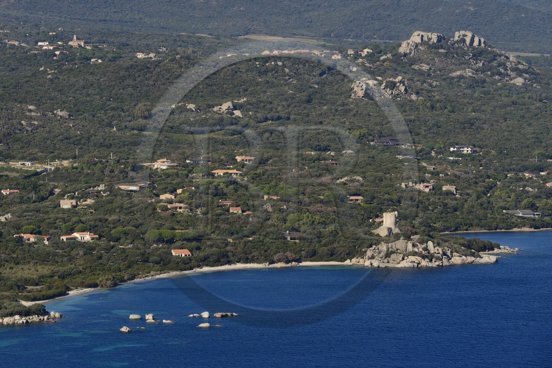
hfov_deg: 11.7
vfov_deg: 7.8
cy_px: 184
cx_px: 276
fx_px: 2683
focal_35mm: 175
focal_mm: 175
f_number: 13
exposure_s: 1/800
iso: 400
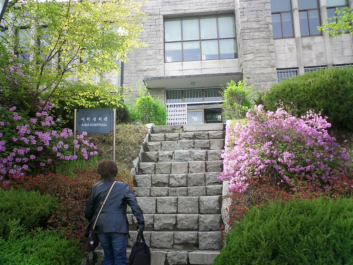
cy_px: 132
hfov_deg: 50.1
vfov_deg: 38.7
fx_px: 377
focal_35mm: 37
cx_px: 176
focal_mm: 5.6
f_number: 3.5
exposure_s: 1/160
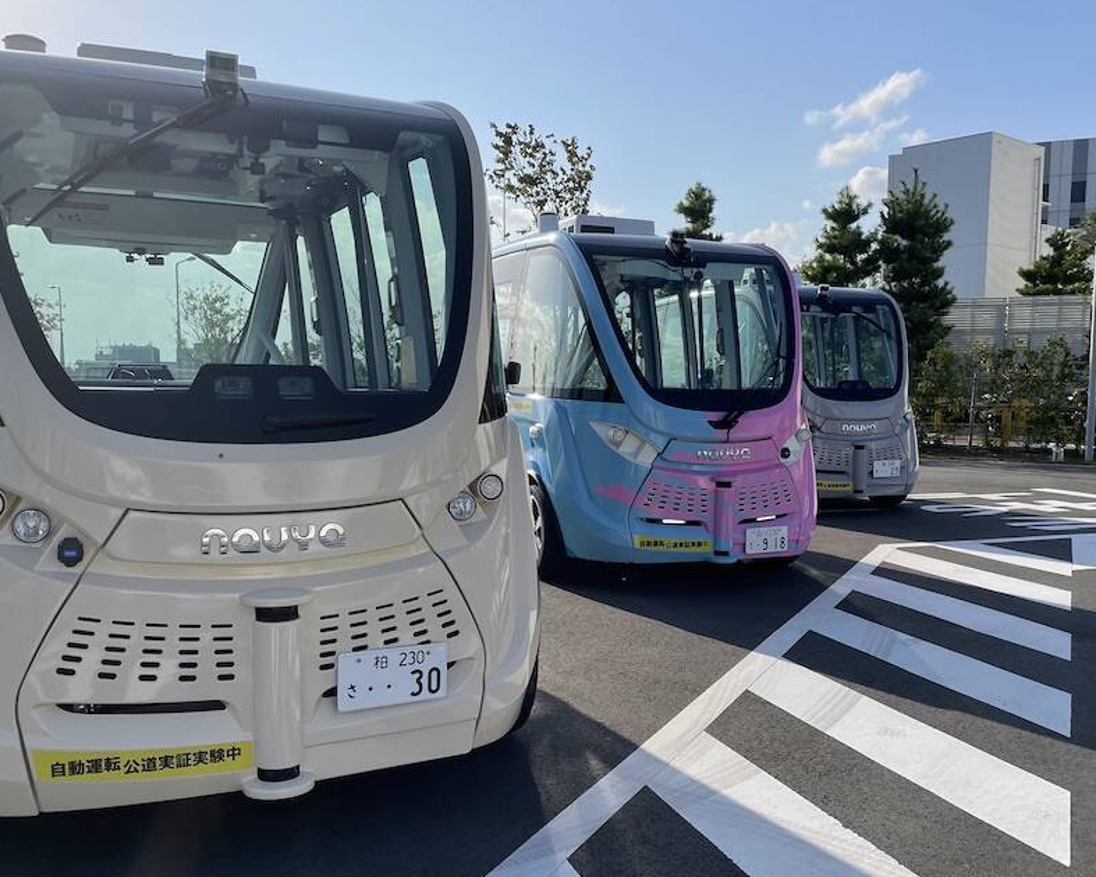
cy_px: 494
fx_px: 1071
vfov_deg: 44.5
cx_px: 565
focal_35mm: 33
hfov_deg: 54.2
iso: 32
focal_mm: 4.2
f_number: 1.6
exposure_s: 1/4132
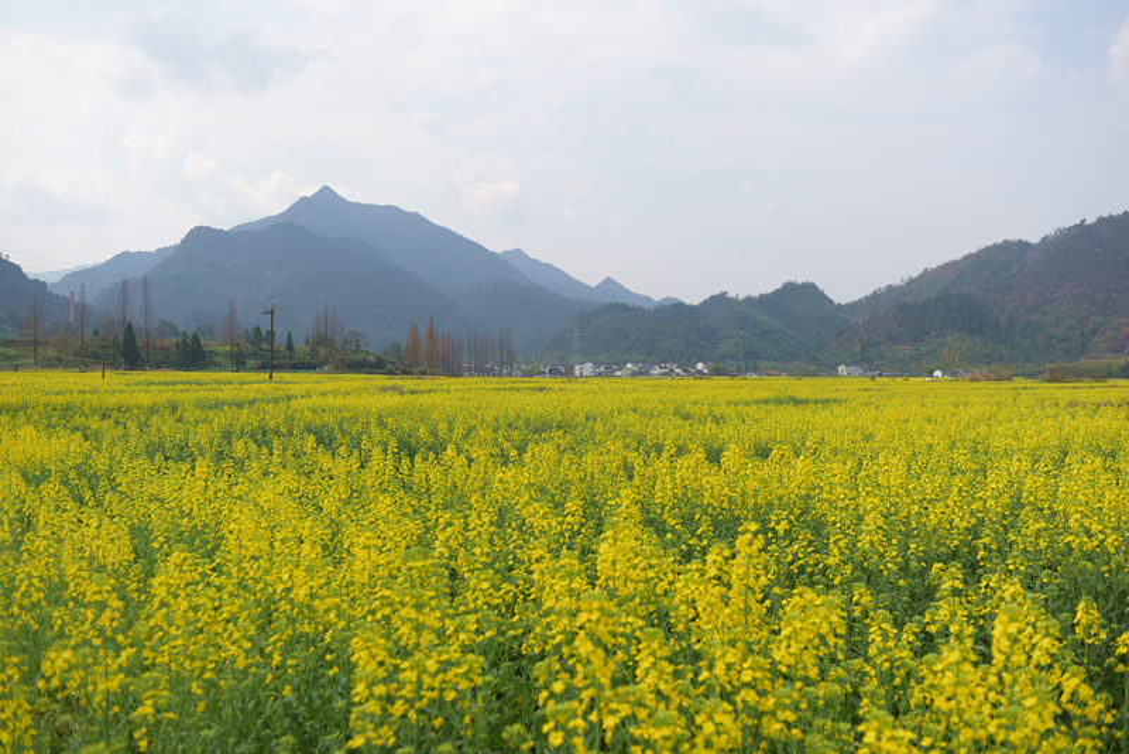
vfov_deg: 45.0
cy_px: 377
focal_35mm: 29
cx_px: 564
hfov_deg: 63.6
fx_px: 910
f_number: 3.5
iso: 100
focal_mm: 29
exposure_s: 1/1250
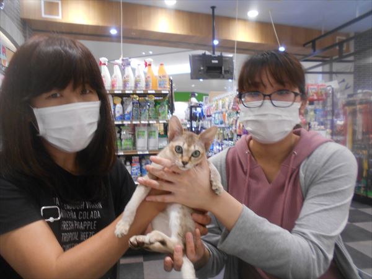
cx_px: 186
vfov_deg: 53.1
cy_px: 140
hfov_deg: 67.3
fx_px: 279
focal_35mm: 26
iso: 220
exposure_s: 1/30
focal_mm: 4.6
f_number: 3.2
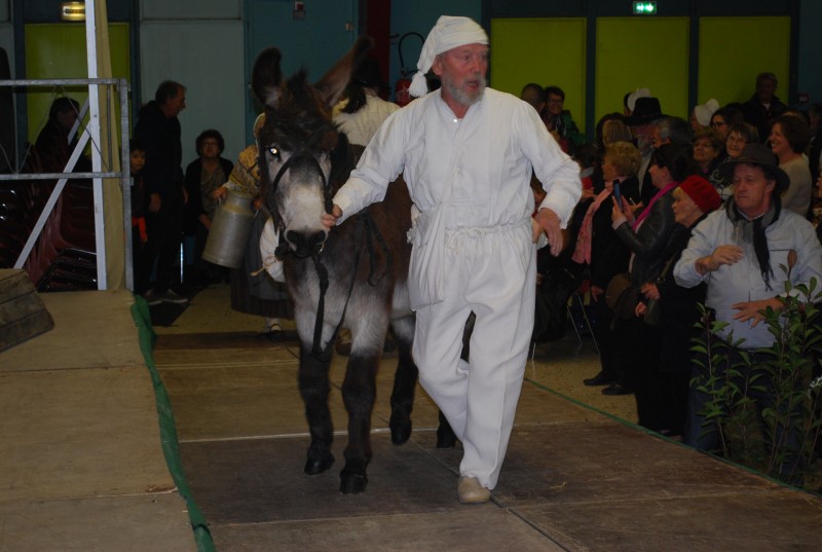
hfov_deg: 24.6
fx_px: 1888
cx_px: 411
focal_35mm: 82
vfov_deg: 16.6
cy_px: 276
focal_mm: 55
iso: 500
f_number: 5.6
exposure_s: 1/60
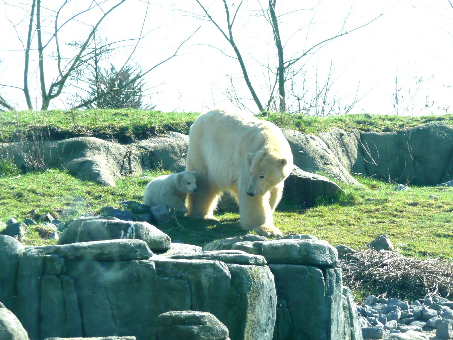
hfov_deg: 8.7
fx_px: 2984
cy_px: 170
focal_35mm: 228
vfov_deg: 6.5
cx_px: 226
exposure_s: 1/200
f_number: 4.9
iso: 100
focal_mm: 37.5
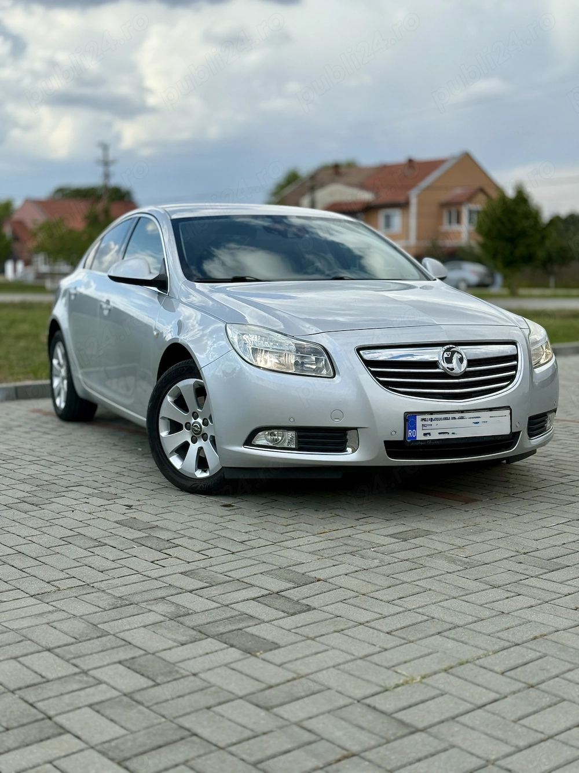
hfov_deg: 30.3
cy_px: 386
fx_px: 1071
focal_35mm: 48
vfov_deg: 39.7
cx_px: 290
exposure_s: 1/6024
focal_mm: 6.76
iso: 64
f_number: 1.78
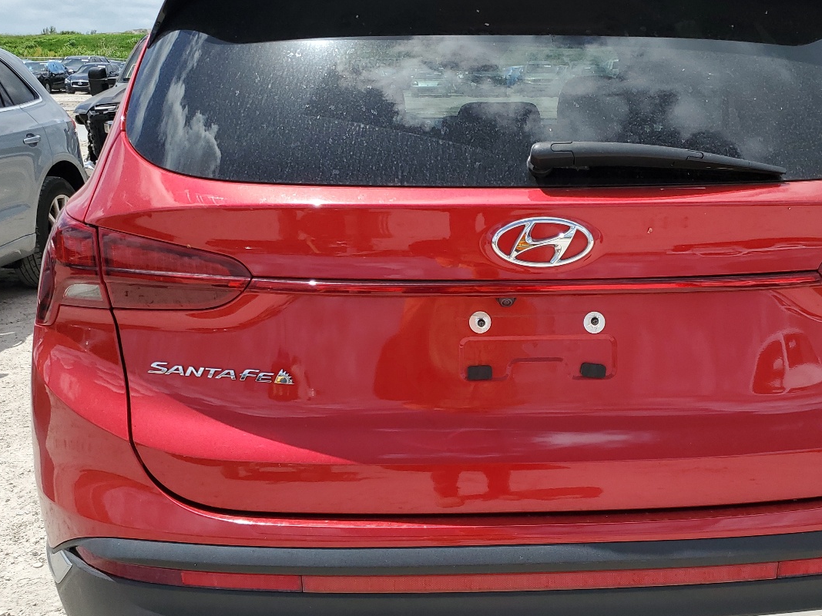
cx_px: 495
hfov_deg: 47.6
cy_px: 338
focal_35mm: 39
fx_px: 926
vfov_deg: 36.8
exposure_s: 1/3333
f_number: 1.5
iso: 50
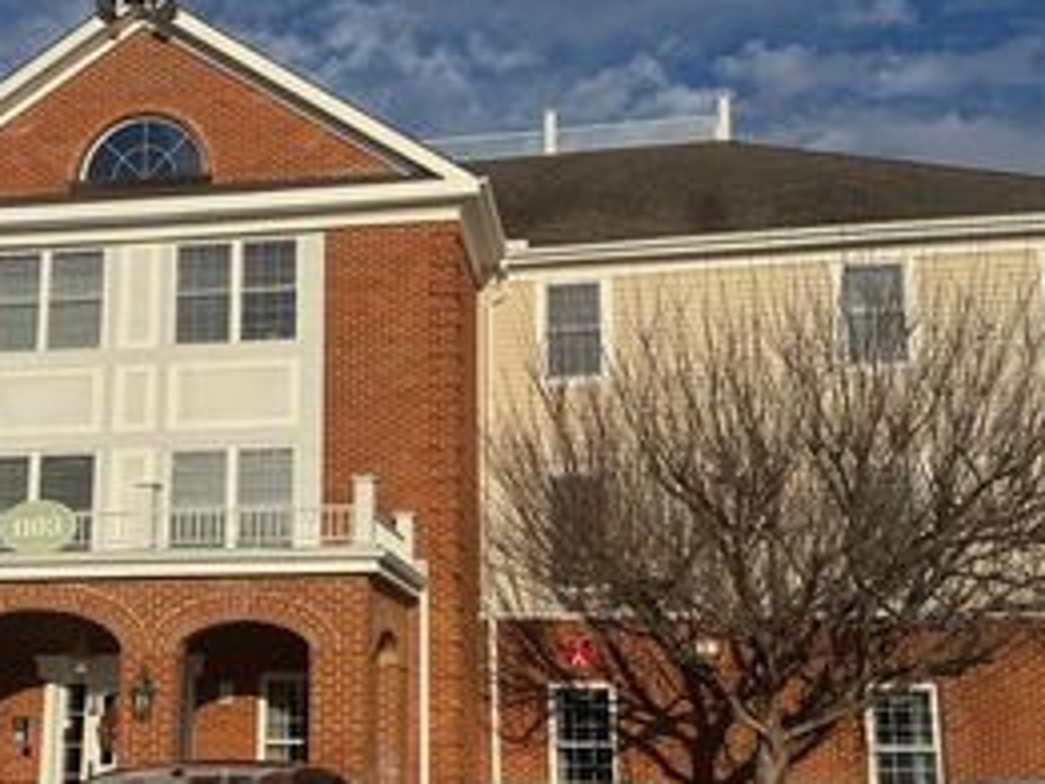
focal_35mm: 46
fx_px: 1389
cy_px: 454
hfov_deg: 40.9
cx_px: 376
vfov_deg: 31.5
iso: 80
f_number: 1.78
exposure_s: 1/12346
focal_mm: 6.76
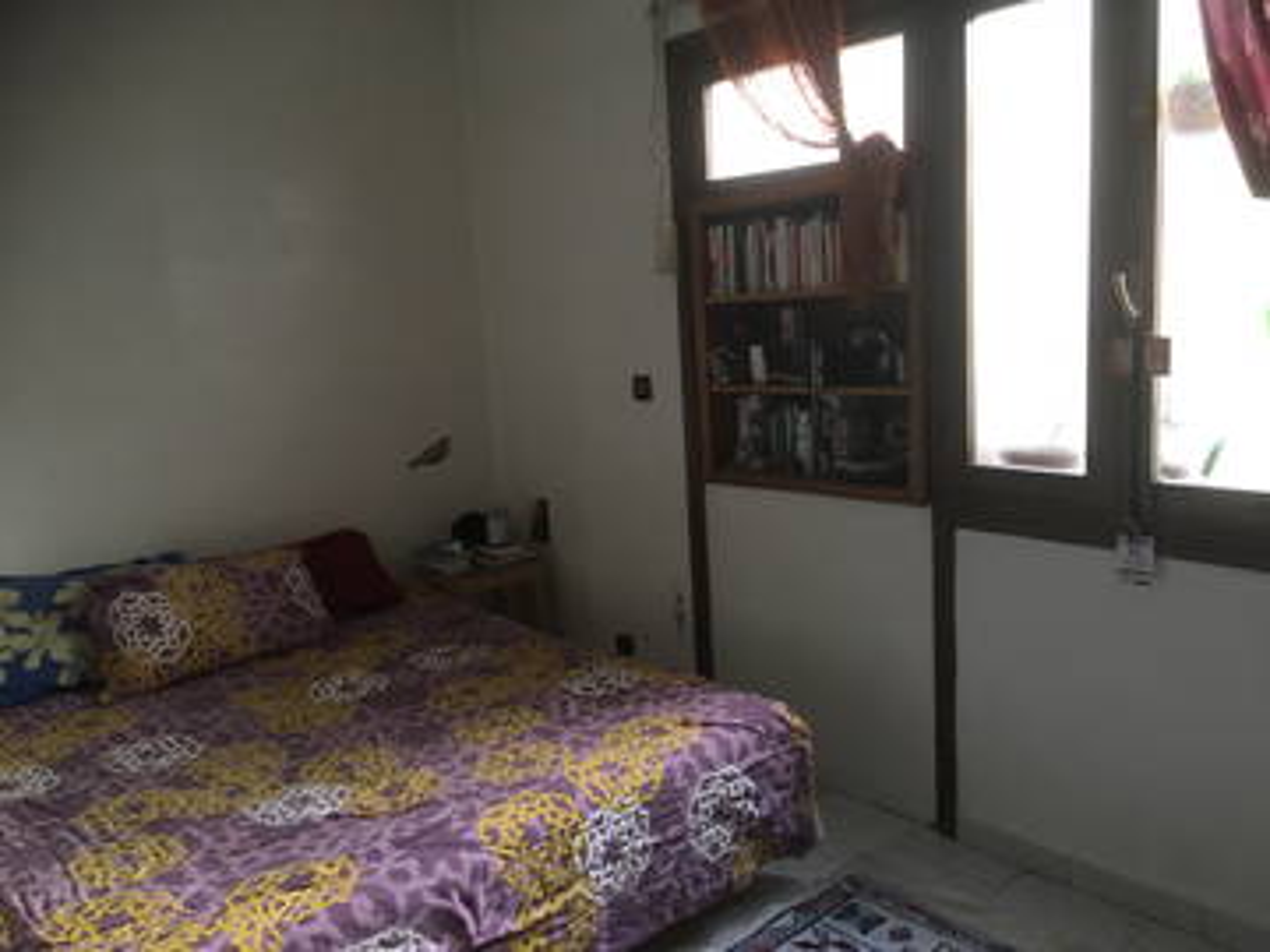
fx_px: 1064
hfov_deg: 61.7
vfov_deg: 48.2
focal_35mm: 29
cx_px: 635
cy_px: 476
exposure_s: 1/33
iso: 125
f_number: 2.2
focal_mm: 4.15
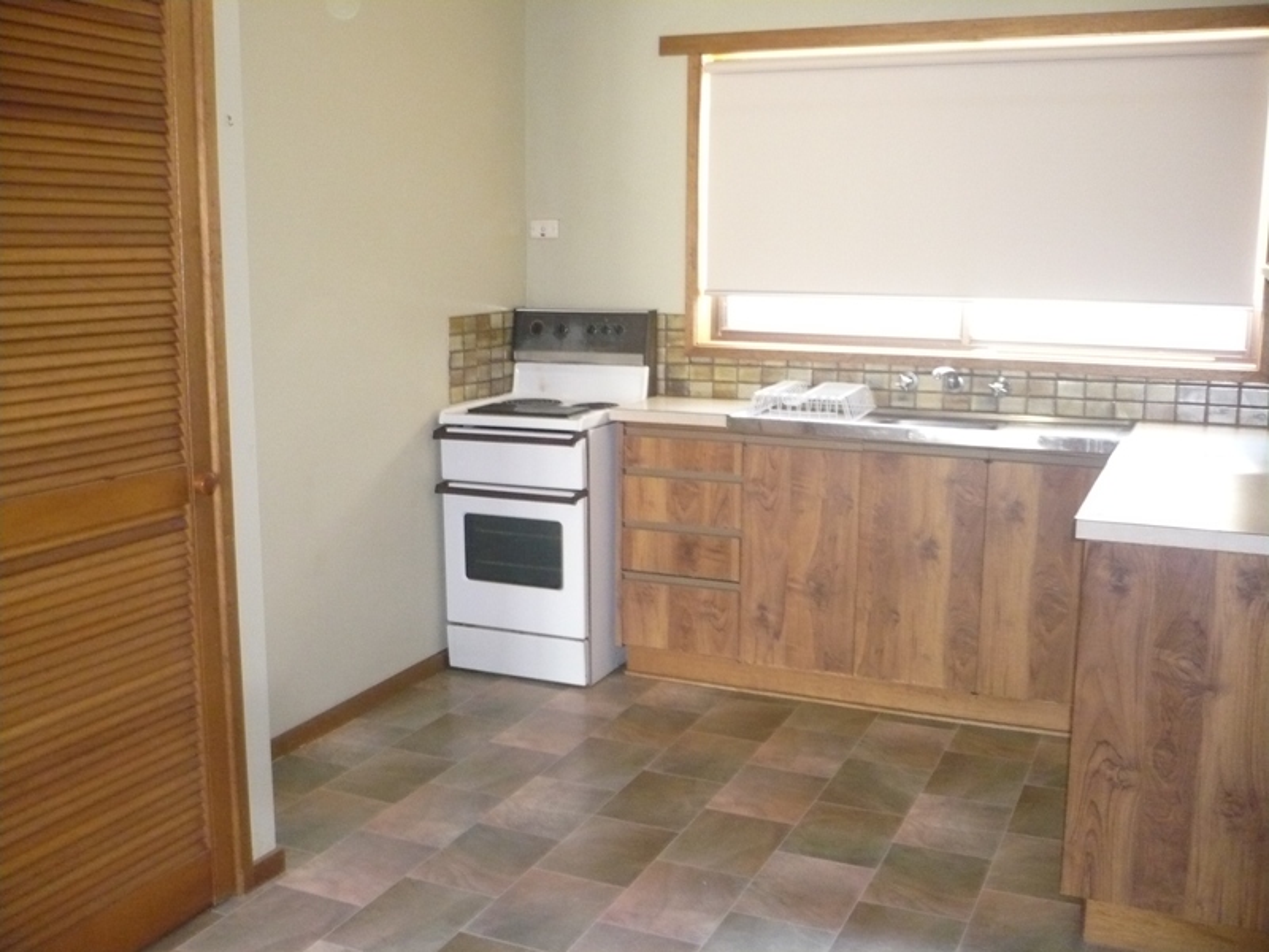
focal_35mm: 35
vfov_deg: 40.7
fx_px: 1283
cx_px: 634
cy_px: 476
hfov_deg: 52.6
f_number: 2.8
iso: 400
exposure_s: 1/30
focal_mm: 5.8
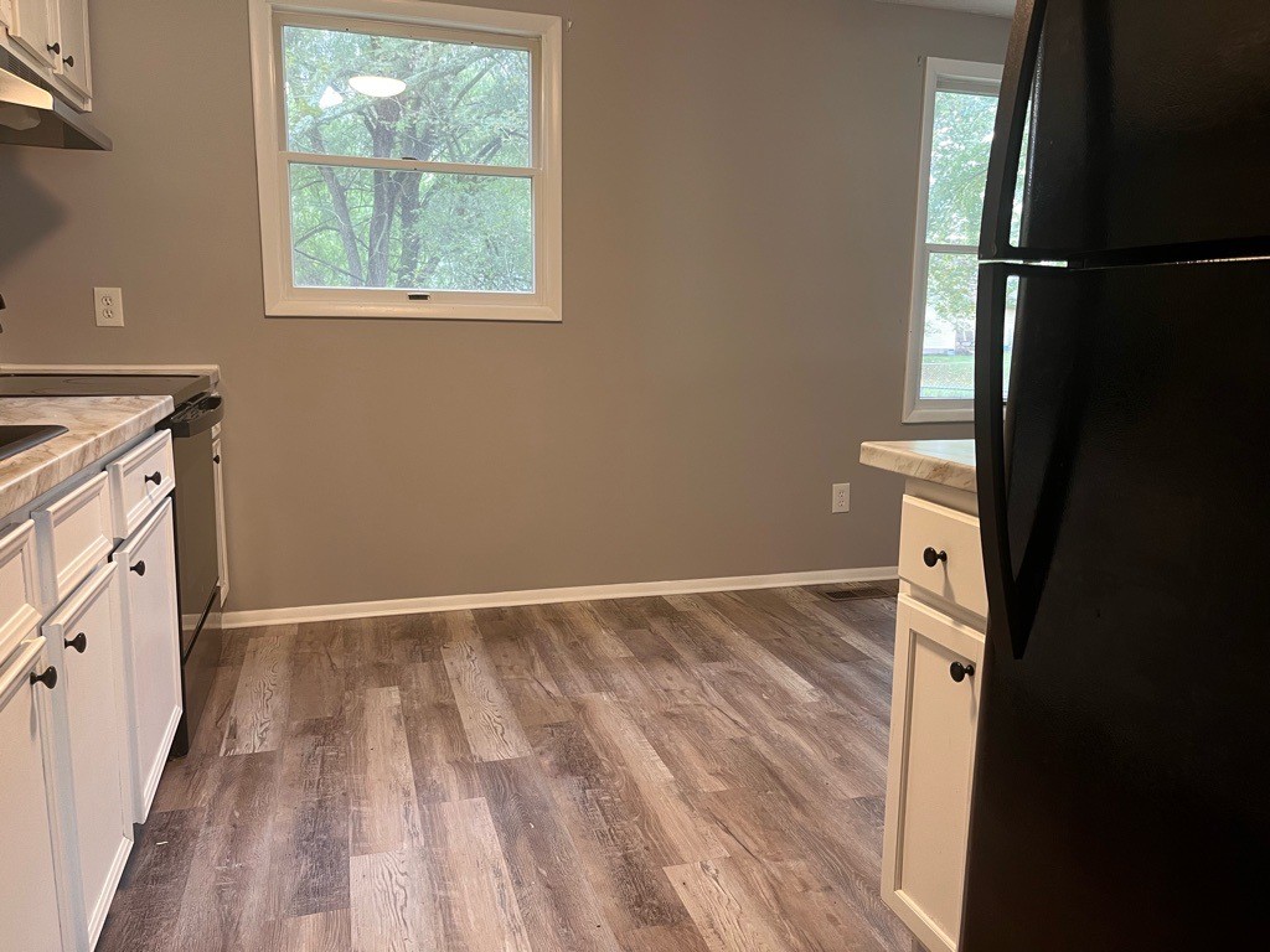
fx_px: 954
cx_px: 635
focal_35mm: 26
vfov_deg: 53.1
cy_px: 476
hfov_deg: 67.3
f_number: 1.6
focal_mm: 5.1
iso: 160
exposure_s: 1/60
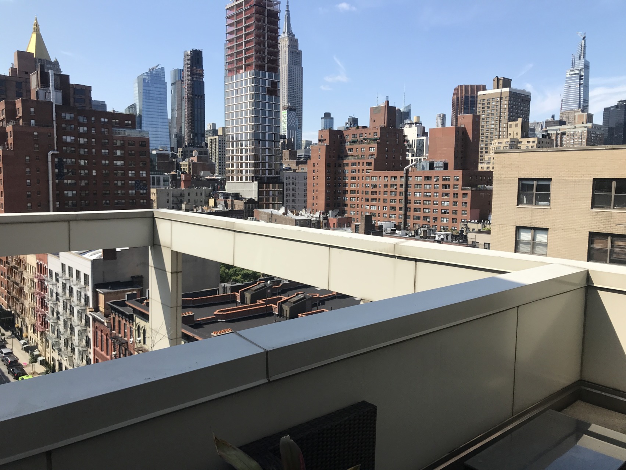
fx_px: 506
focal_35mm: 28
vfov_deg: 49.7
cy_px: 235
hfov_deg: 63.4
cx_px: 313
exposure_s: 1/2519
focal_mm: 3.99
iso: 20
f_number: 1.8
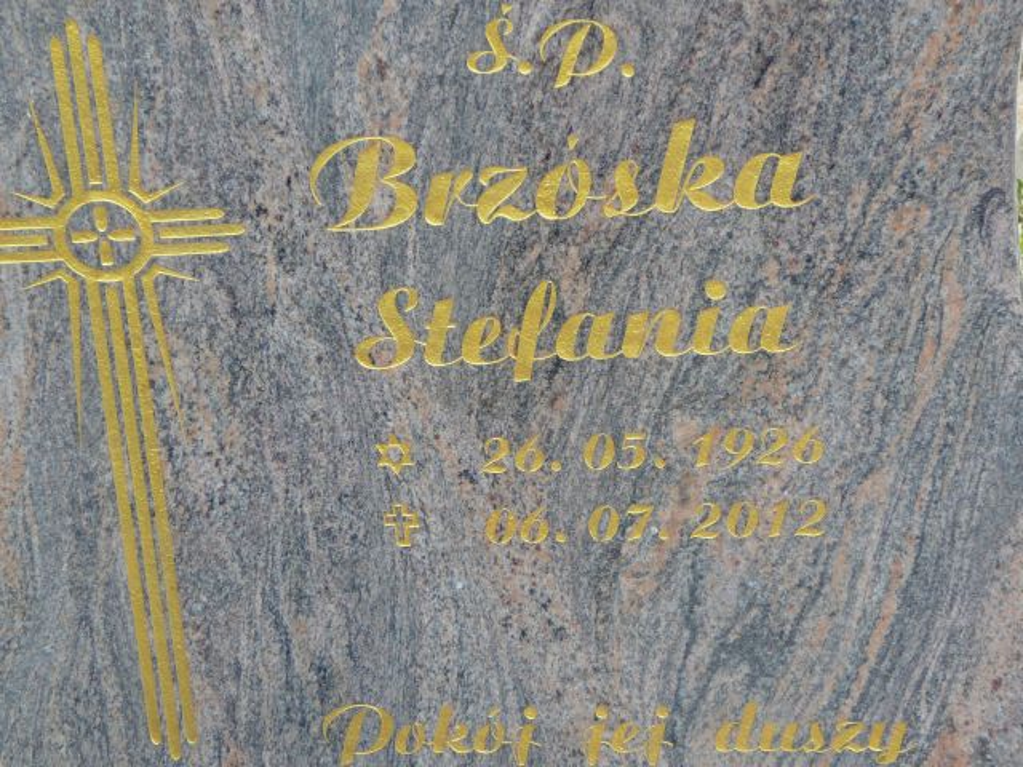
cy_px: 384
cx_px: 512
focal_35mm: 112
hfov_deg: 17.6
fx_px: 3310
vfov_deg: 13.2
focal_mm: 16.6
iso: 80
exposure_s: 1/250
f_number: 3.9
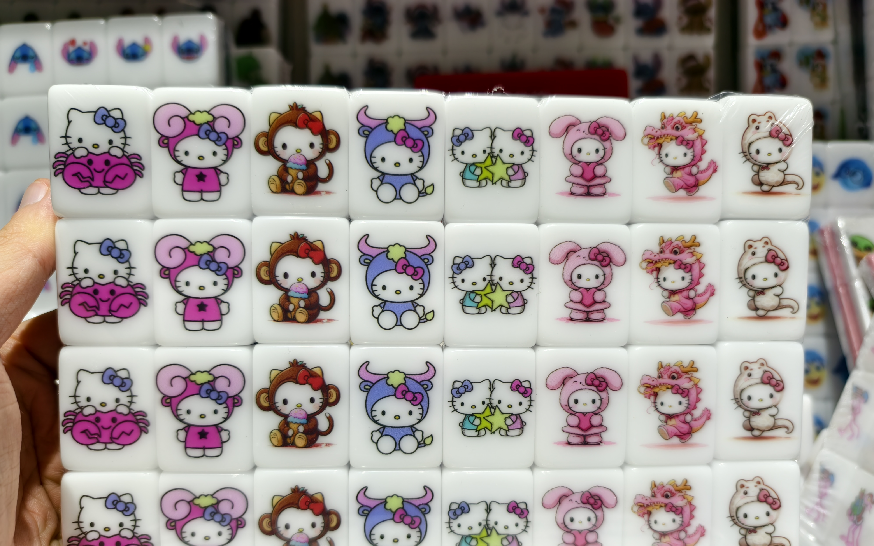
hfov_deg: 72.5
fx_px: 596
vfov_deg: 48.9
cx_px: 431
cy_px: 335
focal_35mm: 25
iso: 72
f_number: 1.57
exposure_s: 1/341
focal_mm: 6.54
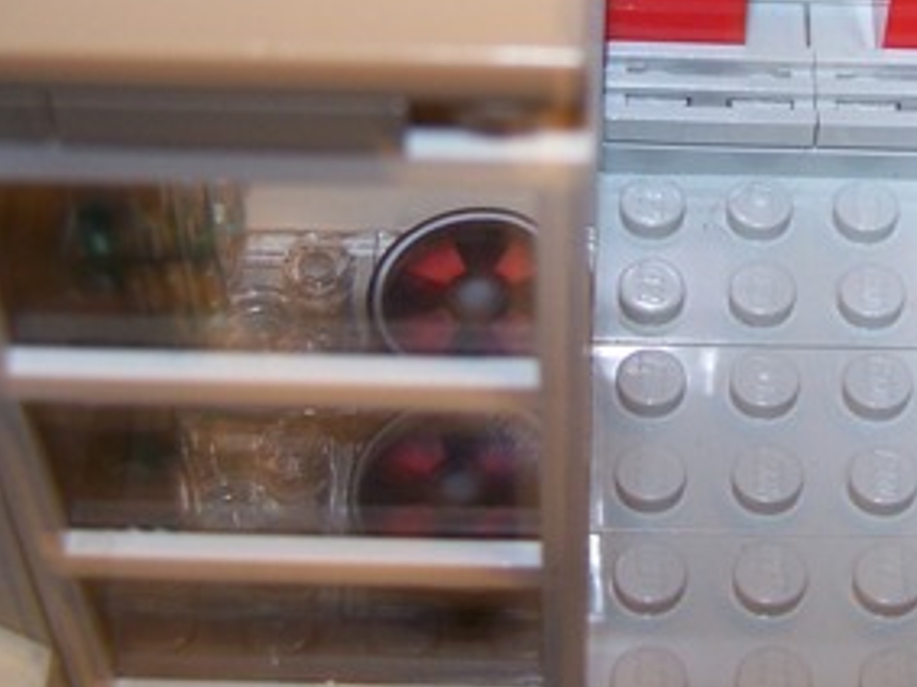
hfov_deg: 22.3
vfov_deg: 17.0
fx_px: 2277
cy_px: 120
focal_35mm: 86
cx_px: 797
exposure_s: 1/2
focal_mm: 6.3
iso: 80
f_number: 2.8
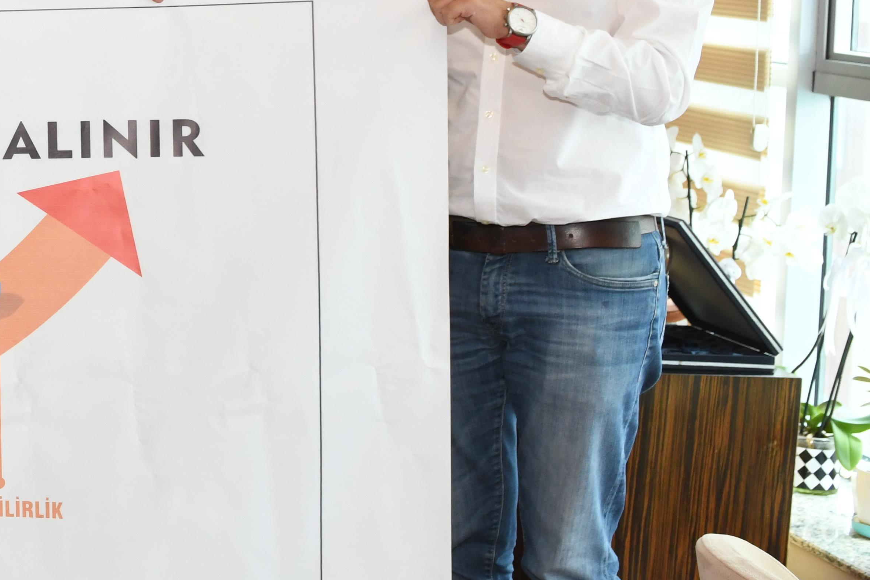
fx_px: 2272
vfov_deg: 14.5
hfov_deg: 18.9
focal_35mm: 94
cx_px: -451
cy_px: 99
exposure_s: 1/160
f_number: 7.1
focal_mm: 27
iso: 1000
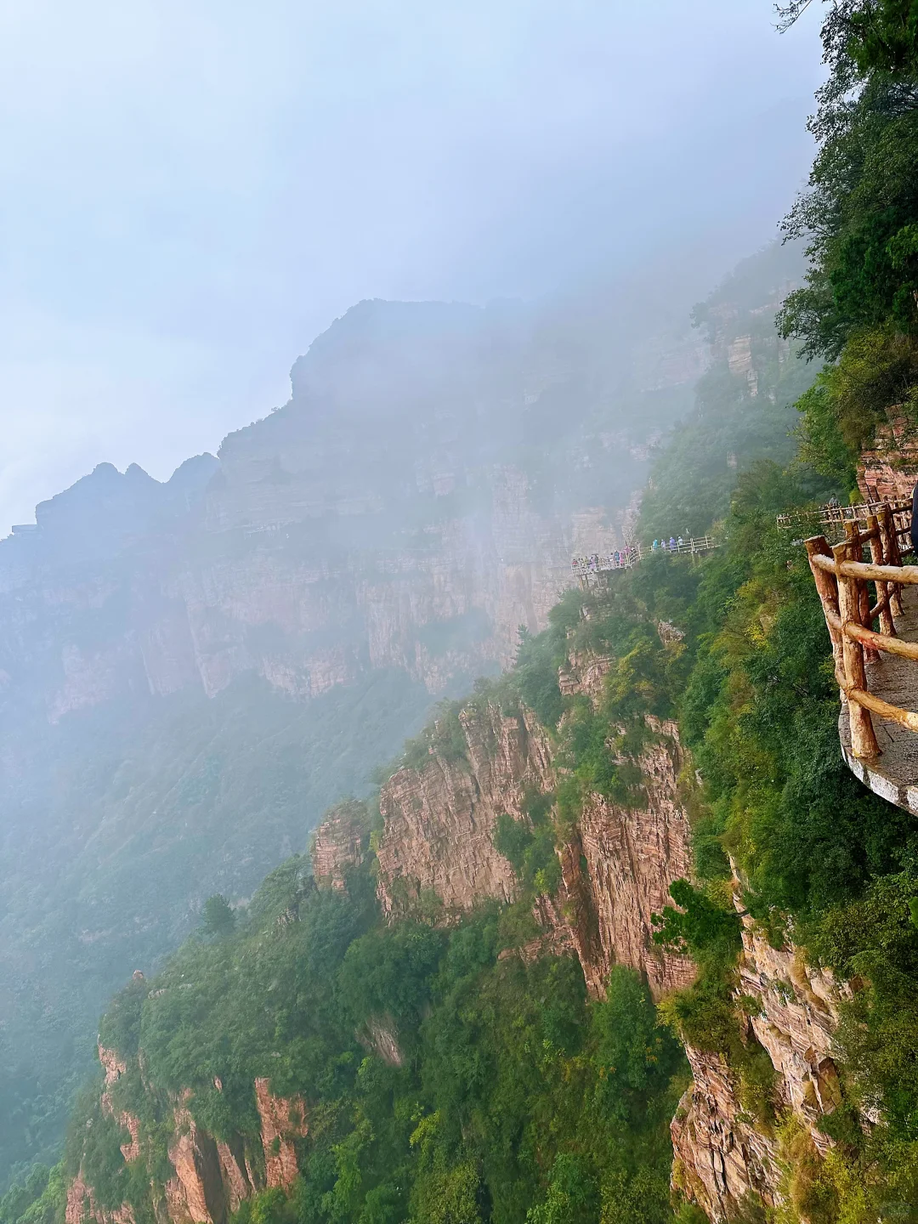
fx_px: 849
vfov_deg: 71.6
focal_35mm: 24
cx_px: 459
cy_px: 612
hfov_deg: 56.8
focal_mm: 6.86
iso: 80
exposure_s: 1/864
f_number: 1.78
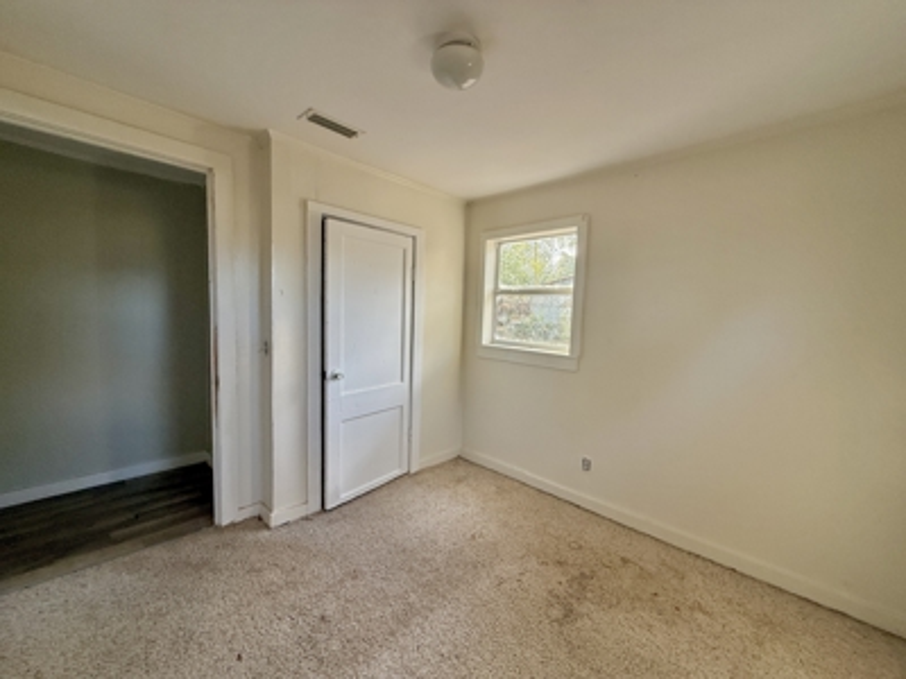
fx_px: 366
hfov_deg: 102.1
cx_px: 453
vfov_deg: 85.7
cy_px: 340
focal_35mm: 14
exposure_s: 1/99
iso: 125
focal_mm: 2.22
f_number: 2.2
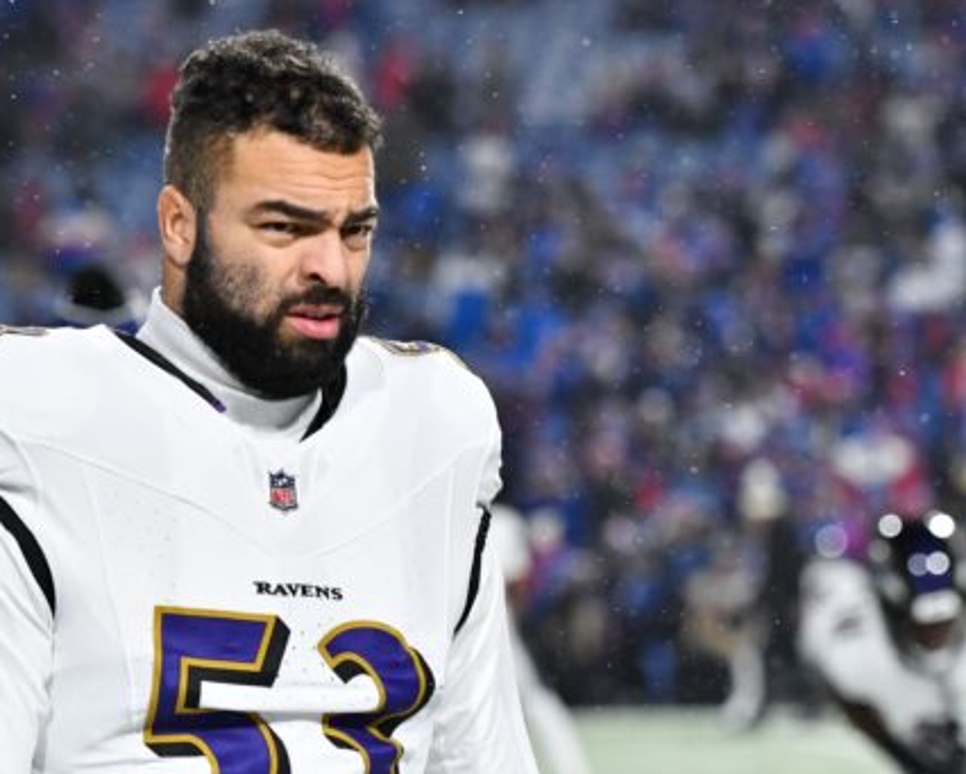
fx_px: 6978
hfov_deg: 7.9
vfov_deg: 6.3
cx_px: 271
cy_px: 370
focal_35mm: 244
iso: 3200
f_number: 3.2
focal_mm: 120
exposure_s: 1/2000
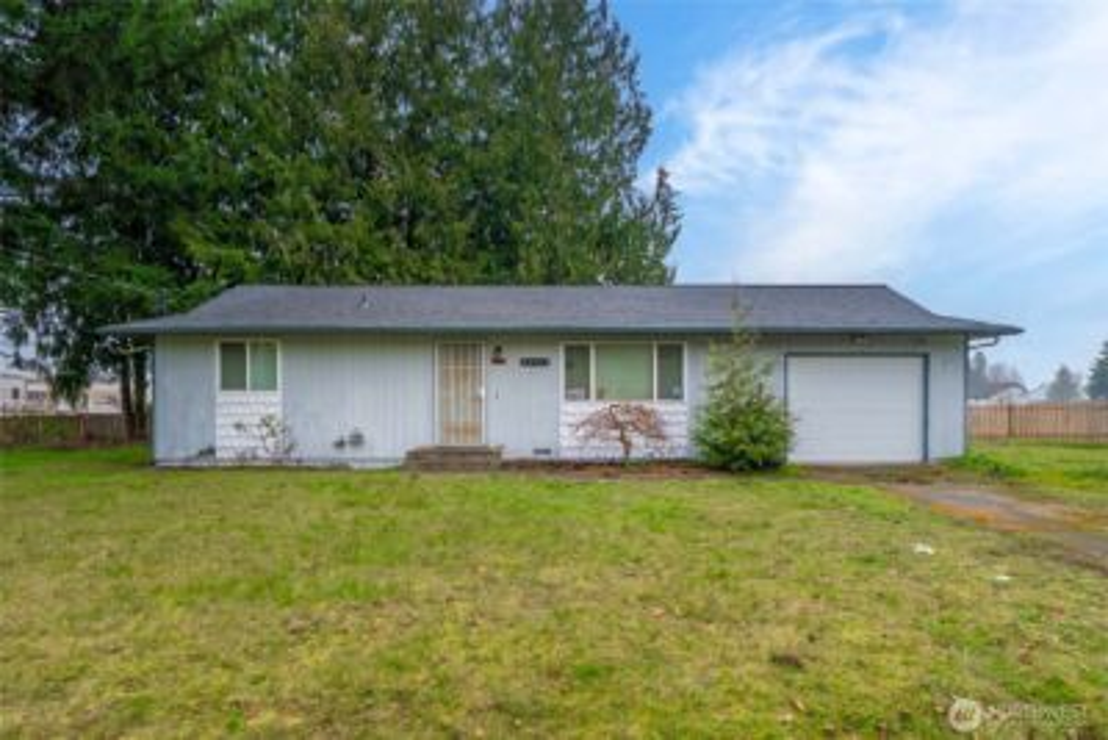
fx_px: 493
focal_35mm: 16
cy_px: 370
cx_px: 554
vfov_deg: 73.8
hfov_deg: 96.7
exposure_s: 1/30
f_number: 7.1
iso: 125
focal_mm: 16
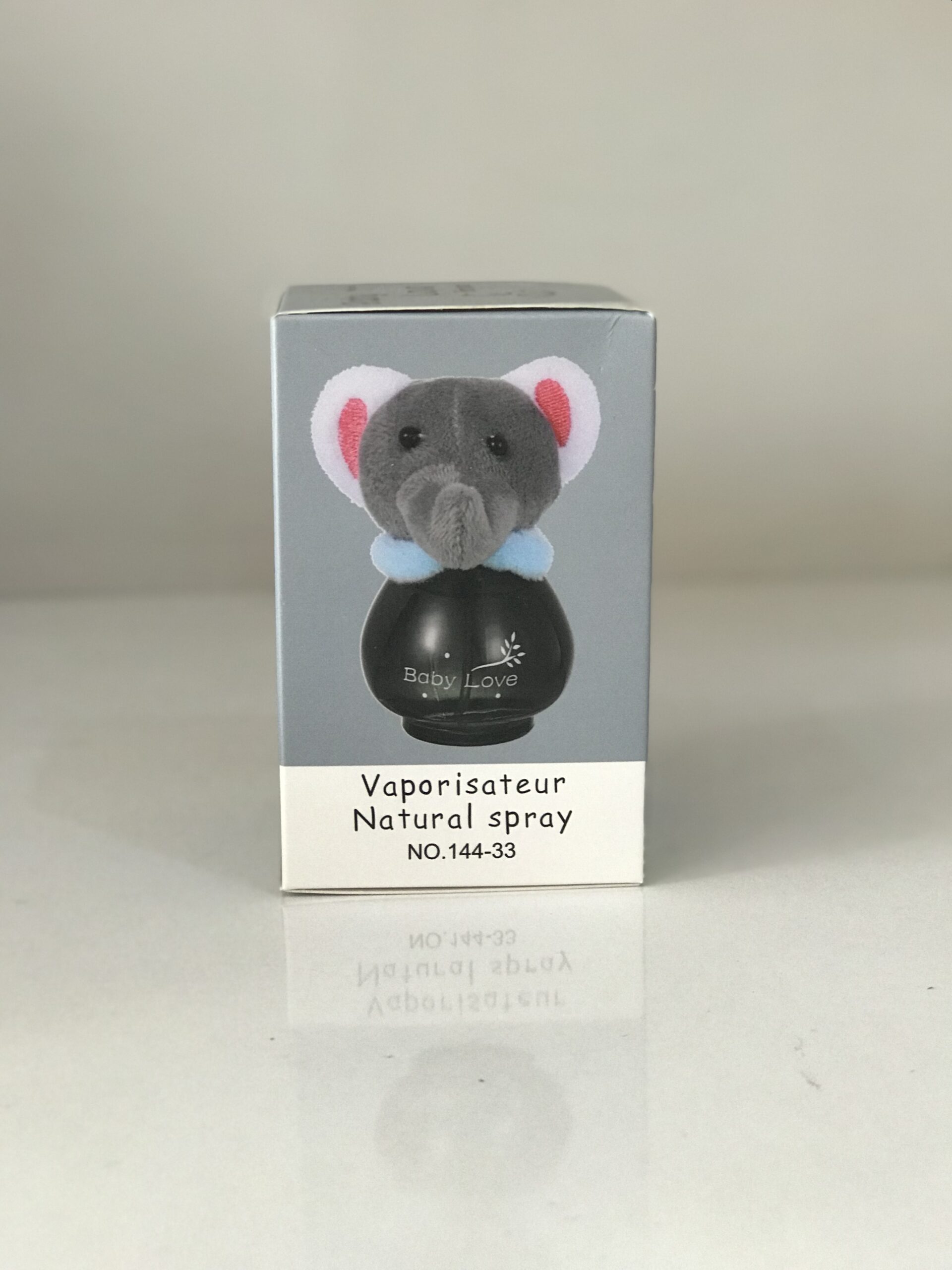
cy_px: 635
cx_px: 476
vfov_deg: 33.8
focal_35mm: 57
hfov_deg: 25.7
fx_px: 2090
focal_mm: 6.6
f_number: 2.8
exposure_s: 1/50
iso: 100
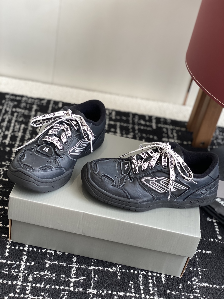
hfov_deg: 28.0
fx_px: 449
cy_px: 150
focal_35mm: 52
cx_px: 112
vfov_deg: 36.8
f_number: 2
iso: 40
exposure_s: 1/122
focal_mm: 6
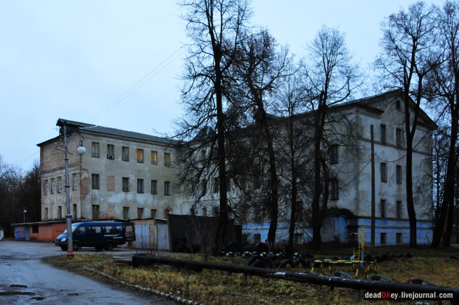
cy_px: 152
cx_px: 230
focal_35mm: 36
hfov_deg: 53.2
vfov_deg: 36.8
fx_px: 458
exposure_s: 1/125
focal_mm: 24
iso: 1600
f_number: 7.1
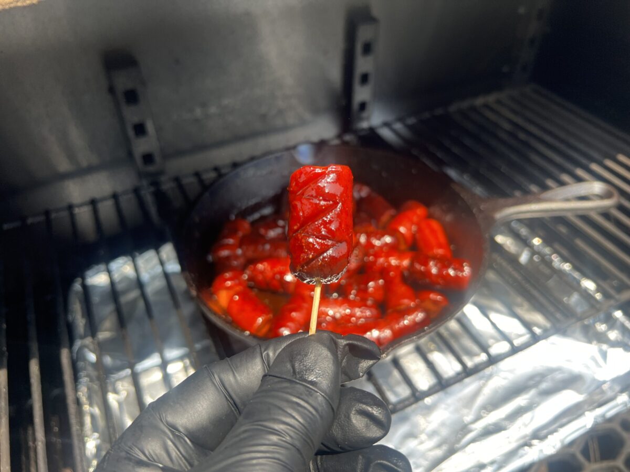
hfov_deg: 67.3
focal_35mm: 26
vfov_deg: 53.1
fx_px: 473
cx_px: 315
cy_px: 236
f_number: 1.5
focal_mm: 5.7
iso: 50
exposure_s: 1/674
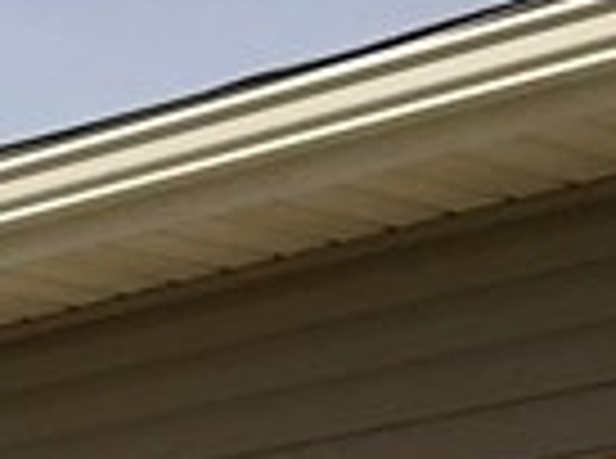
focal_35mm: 210
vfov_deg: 6.4
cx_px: -1416
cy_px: 1372
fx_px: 3727
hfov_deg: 7.8
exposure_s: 1/4000
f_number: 1.8
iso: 20
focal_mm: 3.99
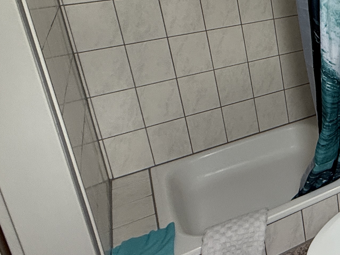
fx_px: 432
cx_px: 480
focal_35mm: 44
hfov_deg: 30.1
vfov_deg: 31.1
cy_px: 19
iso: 100
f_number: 2.2
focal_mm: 2.22
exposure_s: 1/99
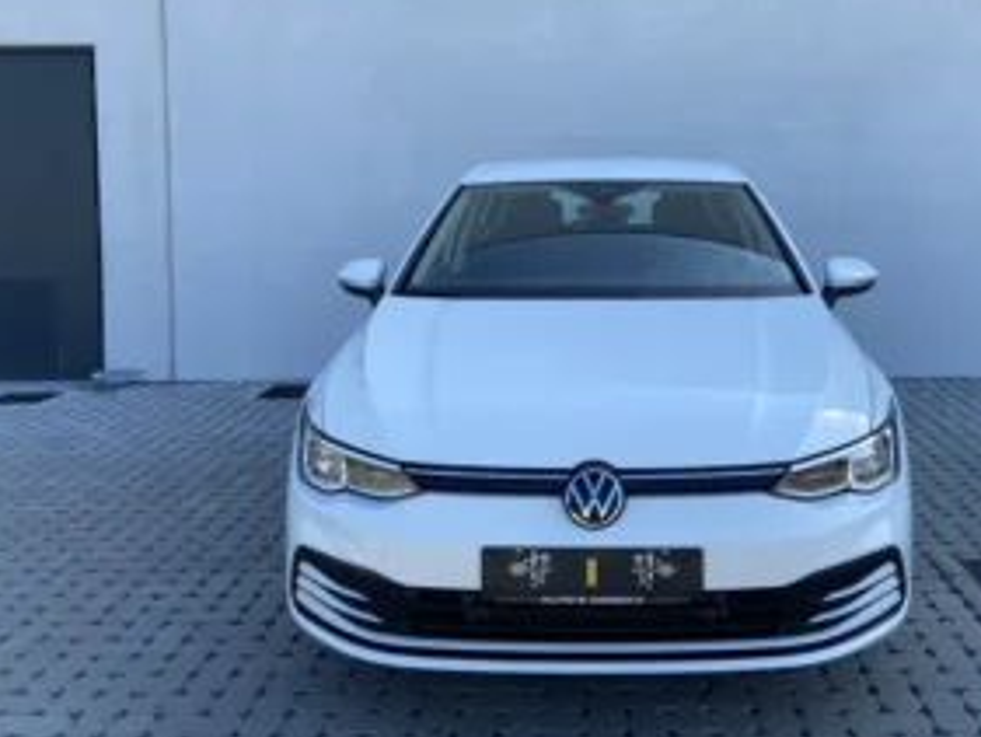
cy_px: 255
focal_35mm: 37
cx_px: 600
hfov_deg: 49.7
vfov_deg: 38.3
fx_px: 1049
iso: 32
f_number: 1.8
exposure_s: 1/1157
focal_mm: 4.25
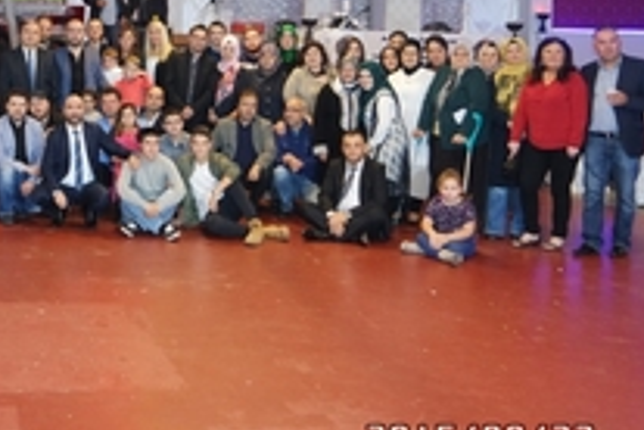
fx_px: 930
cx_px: 39
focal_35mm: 52
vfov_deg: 25.5
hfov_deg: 35.4
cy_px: 84
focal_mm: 18
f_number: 4
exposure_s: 1/40
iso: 800
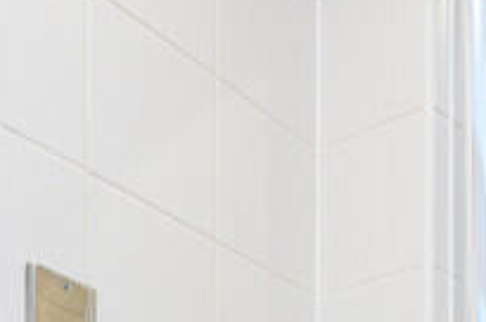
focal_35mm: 80
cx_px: 330
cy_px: 735
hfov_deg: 25.2
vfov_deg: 13.3
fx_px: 1078
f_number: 8
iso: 500
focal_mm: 16
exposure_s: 1/25
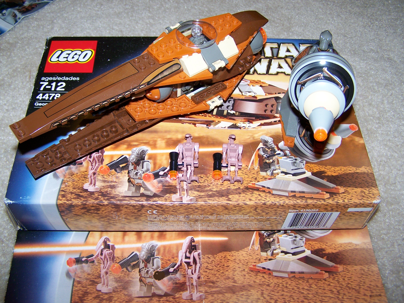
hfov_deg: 48.9
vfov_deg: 37.8
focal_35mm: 38
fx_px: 444
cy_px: 152
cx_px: 202
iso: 80
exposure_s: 1/60
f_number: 2.8
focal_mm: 6.3
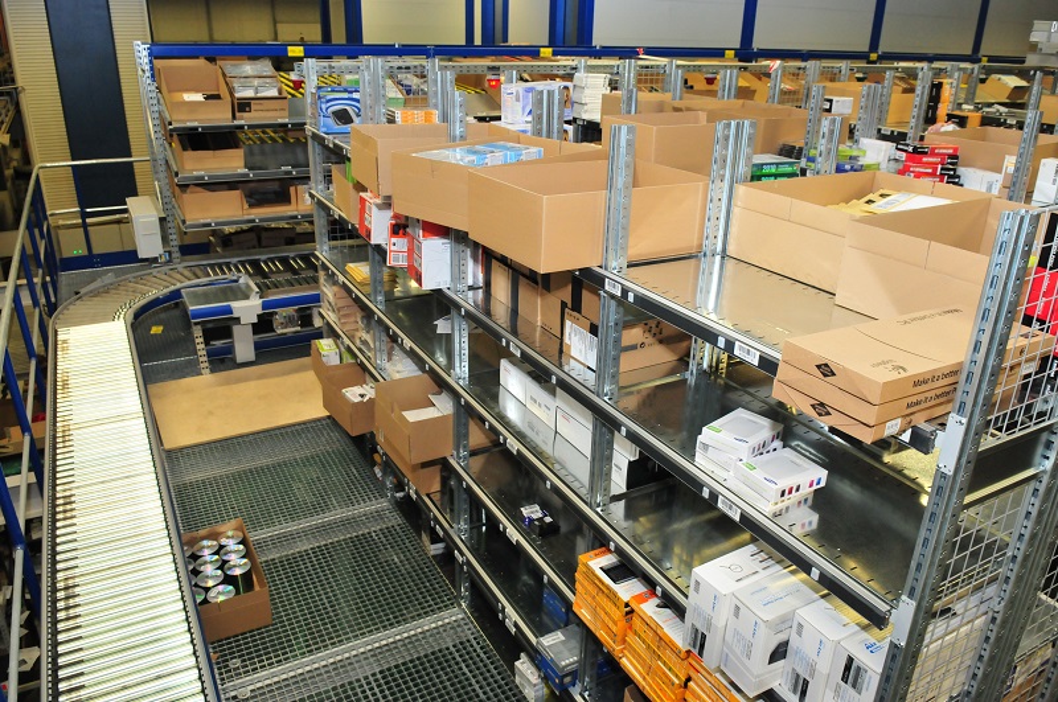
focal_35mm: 26
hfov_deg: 70.5
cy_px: 351
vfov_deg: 50.3
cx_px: 529
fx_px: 748
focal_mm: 17
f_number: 6.3
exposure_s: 1/60
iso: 1400
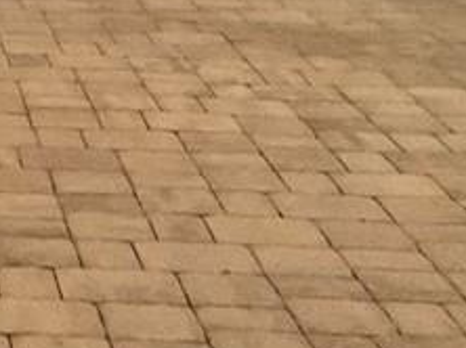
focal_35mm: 134
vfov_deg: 10.6
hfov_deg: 13.7
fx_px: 1802
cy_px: -193
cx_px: -256
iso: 640
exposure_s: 1/23
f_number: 1.8
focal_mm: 3
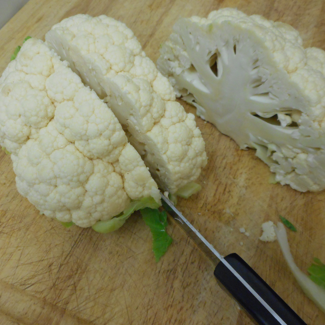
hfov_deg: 48.4
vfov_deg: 48.3
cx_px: 145
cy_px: 143
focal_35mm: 34
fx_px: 361
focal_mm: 4.5
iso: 400
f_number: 3.7
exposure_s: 1/20
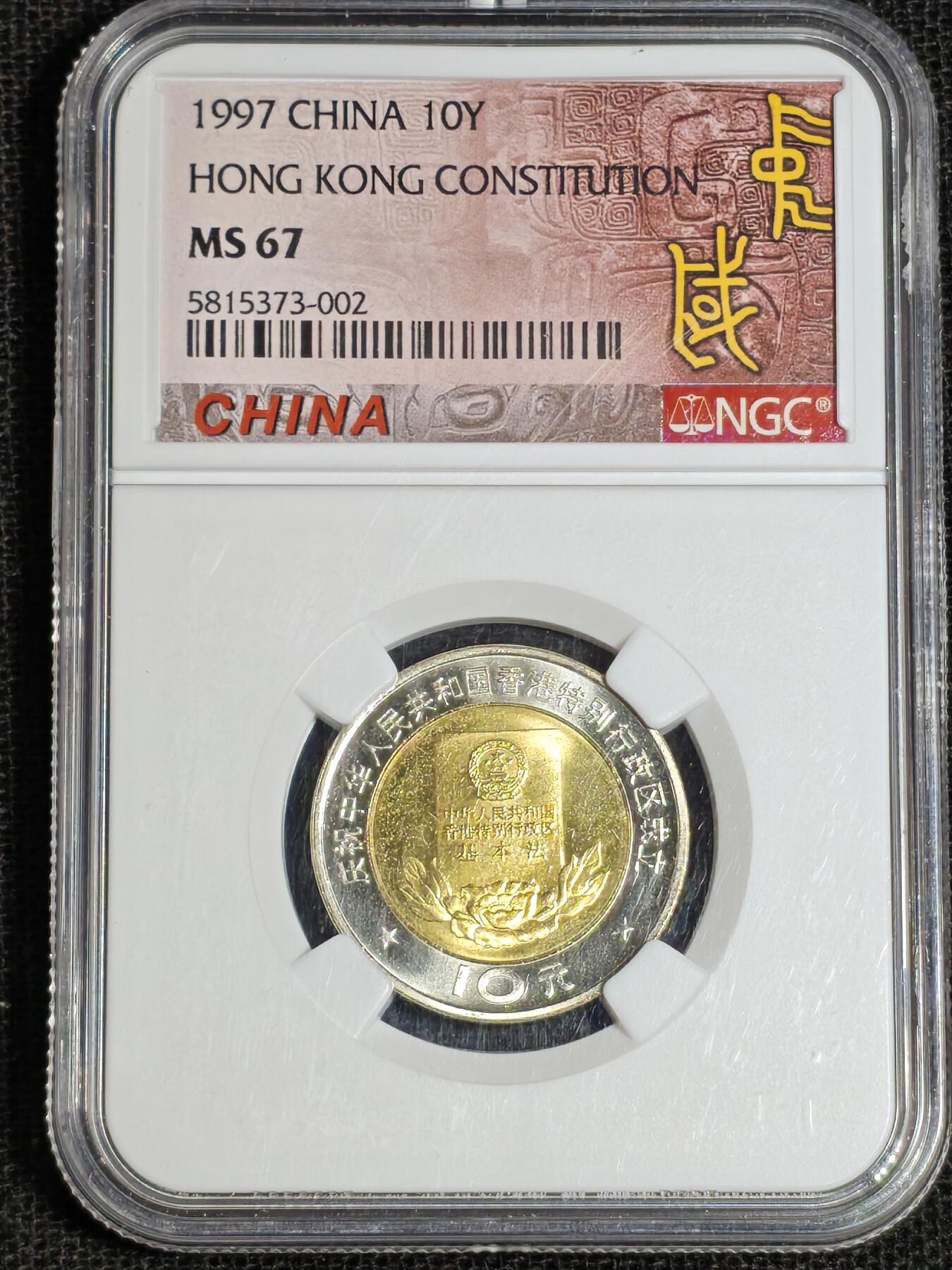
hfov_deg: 12.2
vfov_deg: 16.3
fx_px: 4437
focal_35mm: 121
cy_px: 635
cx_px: 476
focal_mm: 4.94
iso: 50
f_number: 1.5
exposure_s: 1/753
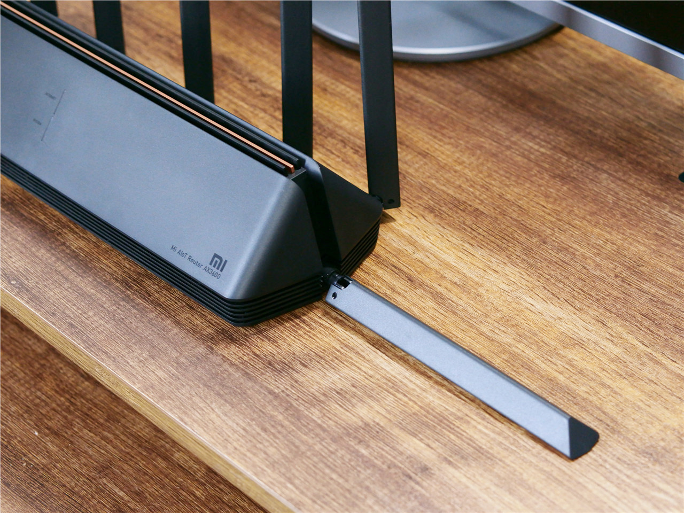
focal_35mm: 86
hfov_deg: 22.8
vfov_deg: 17.2
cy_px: 256
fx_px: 1699
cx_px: 342
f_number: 3.5
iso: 1250
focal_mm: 43
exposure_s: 1/80
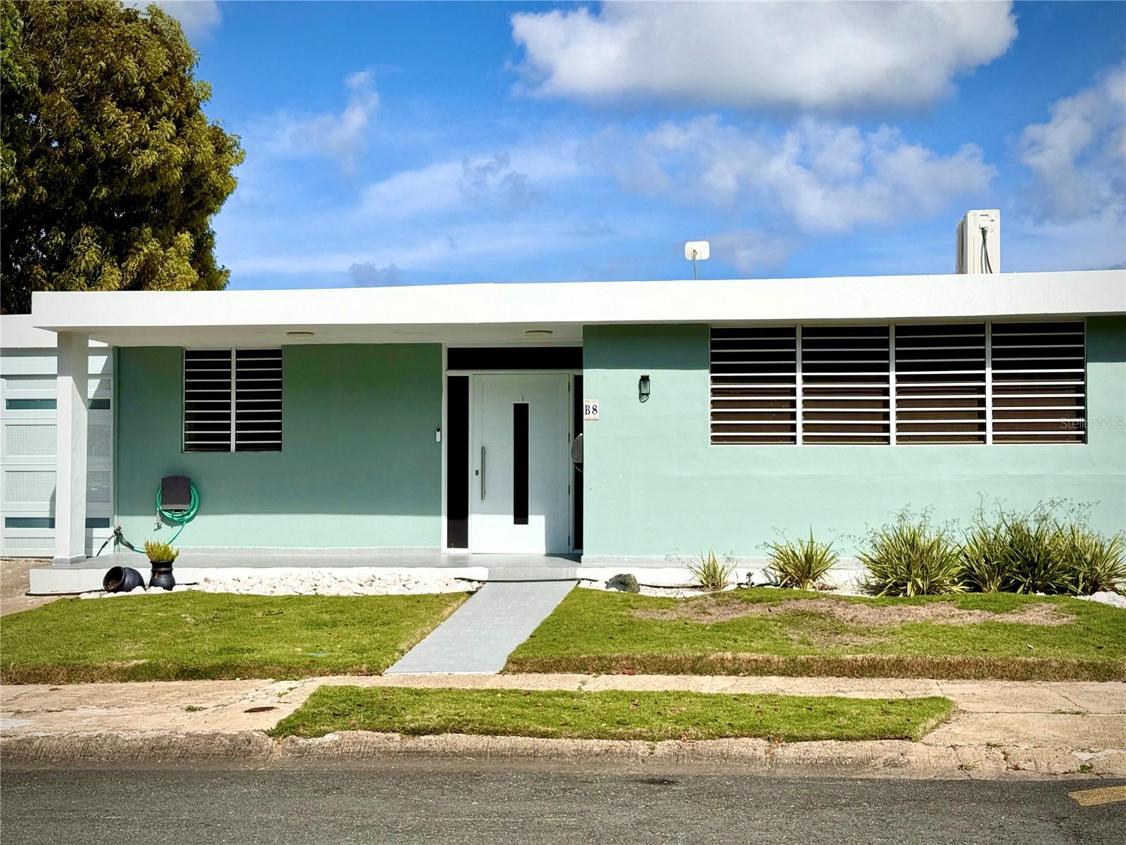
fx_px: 1561
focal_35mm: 48
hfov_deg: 39.7
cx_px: 563
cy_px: 422
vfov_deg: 30.3
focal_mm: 6.76
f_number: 1.78
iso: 80
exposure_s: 1/11364
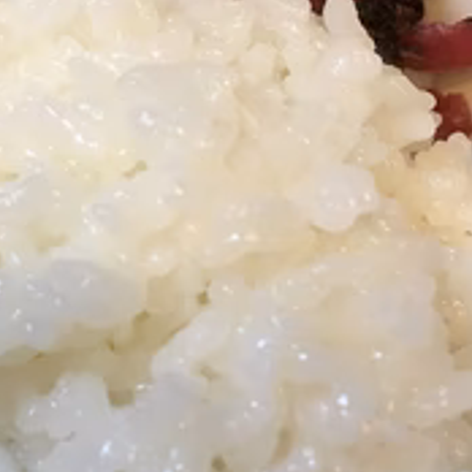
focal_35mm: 59
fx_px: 910
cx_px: 152
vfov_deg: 28.9
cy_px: 160
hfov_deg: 28.9
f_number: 2.2
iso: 64
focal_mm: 4.15
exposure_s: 1/30
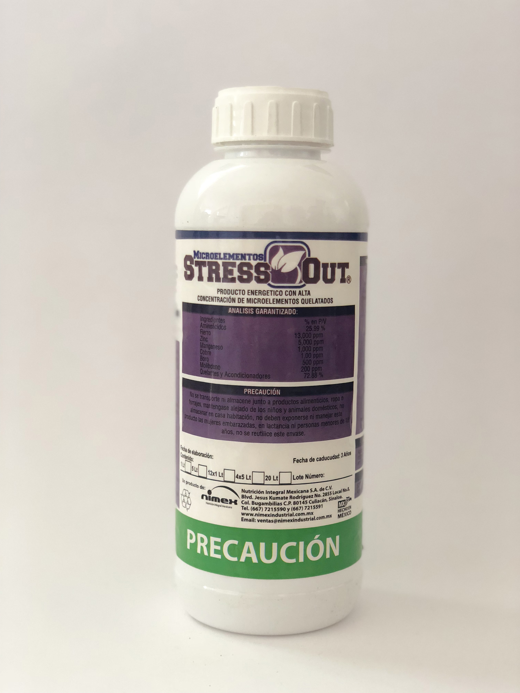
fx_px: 1042
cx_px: 260
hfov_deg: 28.0
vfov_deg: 36.8
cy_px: 346
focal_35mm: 52
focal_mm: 6
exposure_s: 1/40
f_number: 2.4
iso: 100
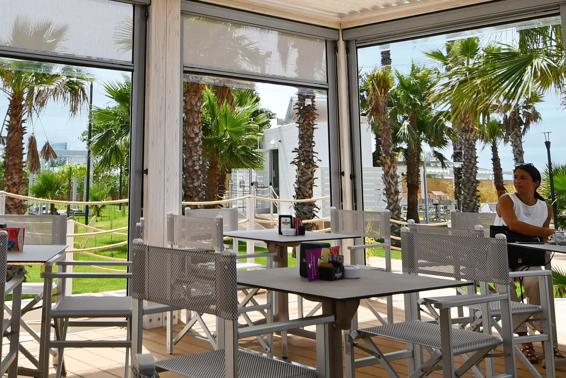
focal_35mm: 42
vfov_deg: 29.7
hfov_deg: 45.8
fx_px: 660
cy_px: -5
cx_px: 198
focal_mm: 10
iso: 100
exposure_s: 1/320
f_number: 9
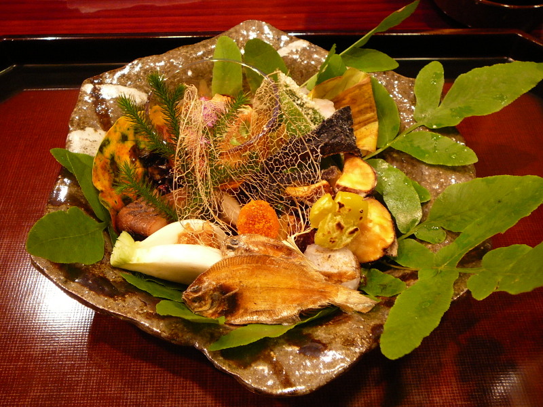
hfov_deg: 52.6
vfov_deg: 40.7
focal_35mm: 35
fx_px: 549
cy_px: 204
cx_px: 272
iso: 200
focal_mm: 5.2
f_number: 2.8
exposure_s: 1/8
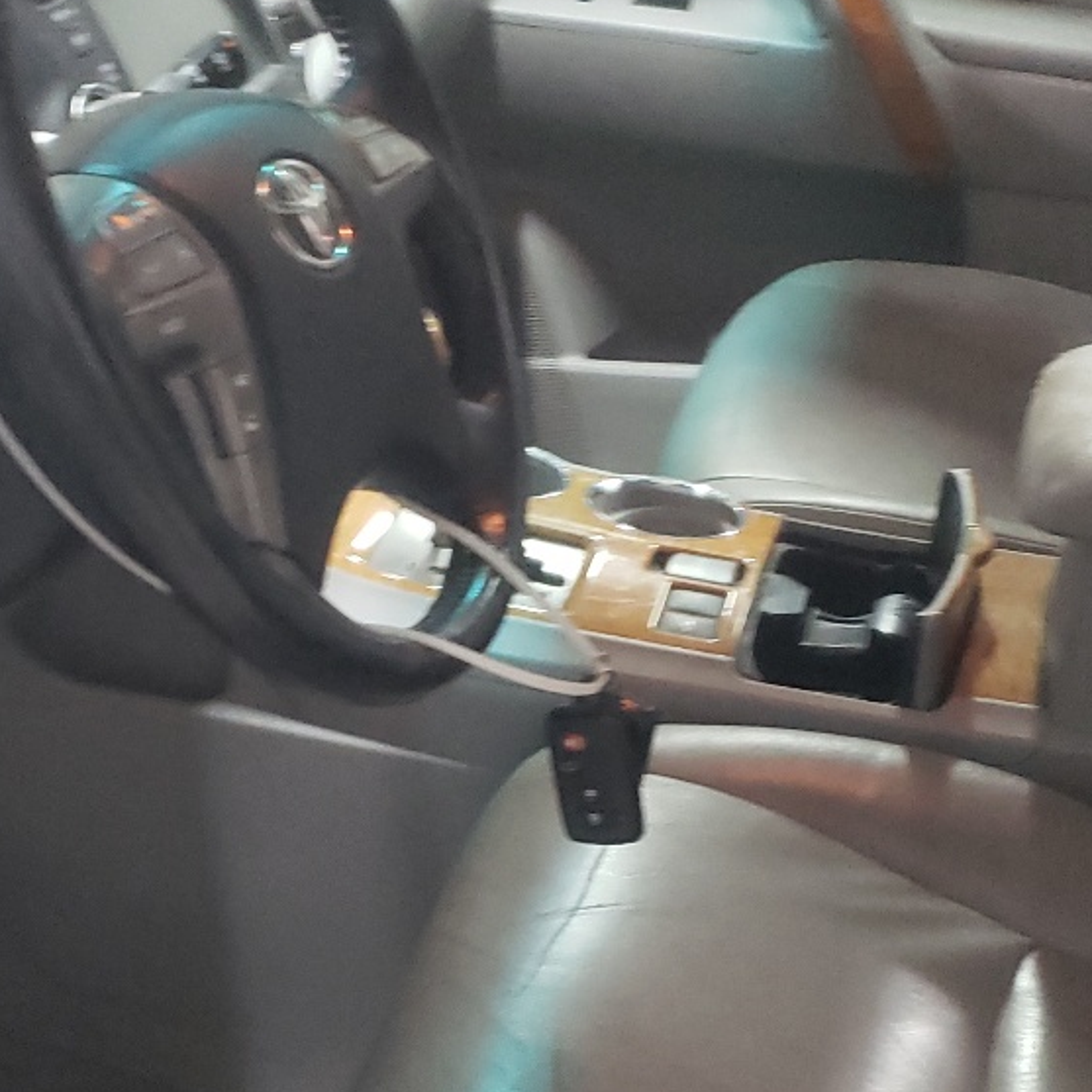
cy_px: 770
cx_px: 576
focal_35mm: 66
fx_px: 2356
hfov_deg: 26.1
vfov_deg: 25.9
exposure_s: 1/24
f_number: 1.5
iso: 500
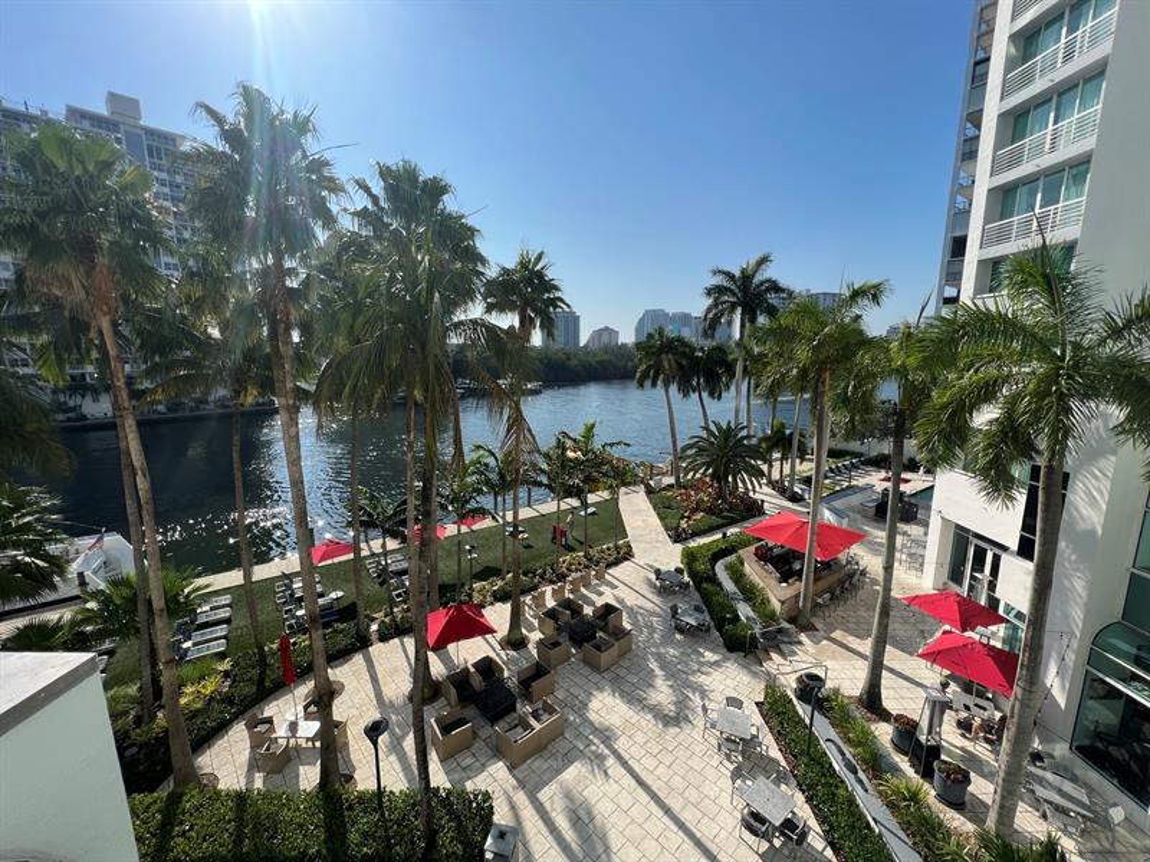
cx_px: 575
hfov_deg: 106.2
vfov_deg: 89.9
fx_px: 432
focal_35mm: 13
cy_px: 431
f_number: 1.8
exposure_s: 1/2016
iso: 32
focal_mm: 1.57
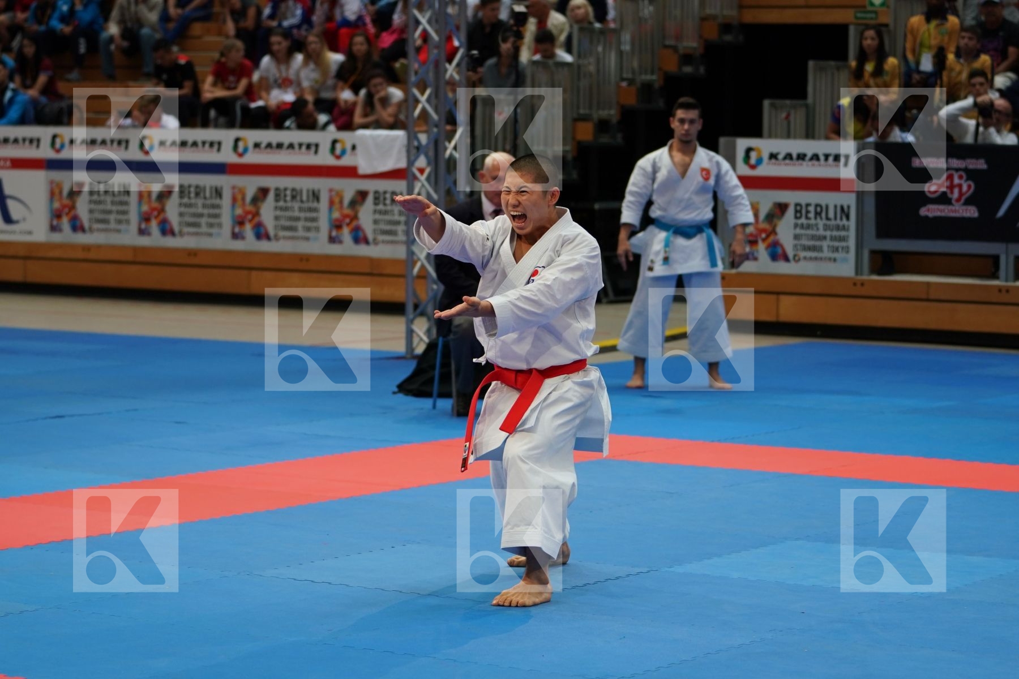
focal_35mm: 105
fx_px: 2972
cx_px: 510
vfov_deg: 13.0
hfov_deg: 19.5
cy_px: 340
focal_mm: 70
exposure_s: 1/400
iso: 500
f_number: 2.8
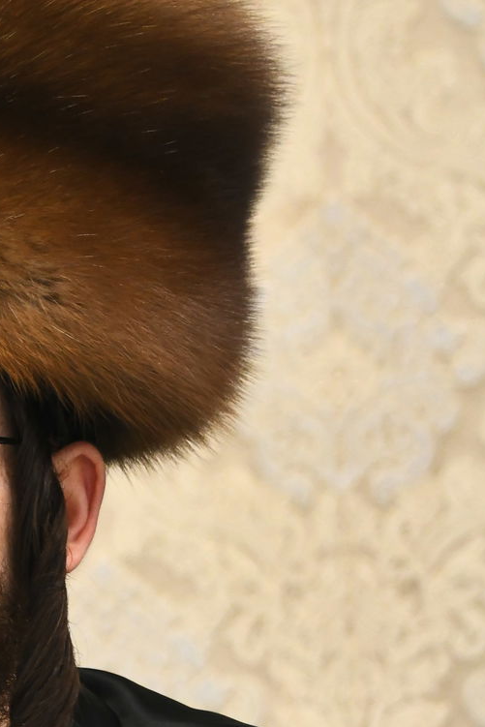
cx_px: -141
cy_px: 614
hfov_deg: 4.4
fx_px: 6322
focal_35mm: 313
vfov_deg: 6.6
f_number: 5.6
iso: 2500
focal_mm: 112
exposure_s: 1/200
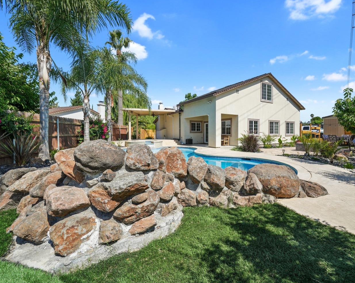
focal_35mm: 16
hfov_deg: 92.8
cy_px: 142
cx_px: 197
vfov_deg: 80.4
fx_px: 168
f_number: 8
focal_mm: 14
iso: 100
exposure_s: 1/60
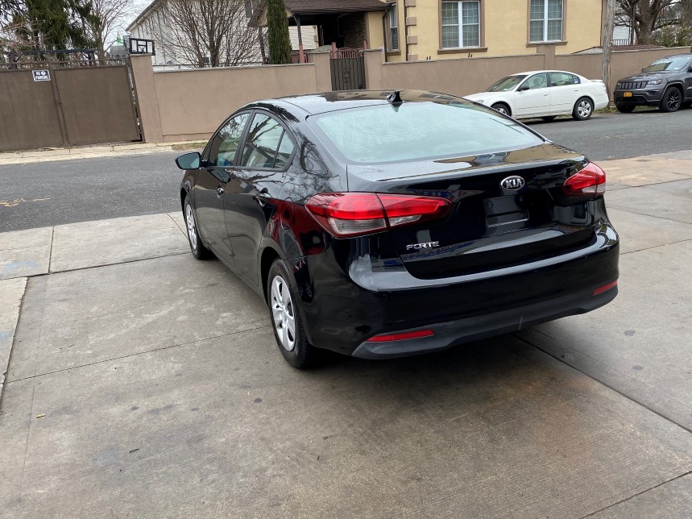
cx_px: 381
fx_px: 620
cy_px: 264
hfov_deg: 58.2
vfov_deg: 45.4
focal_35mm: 31
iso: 32
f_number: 1.8
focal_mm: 4.25
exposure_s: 1/293
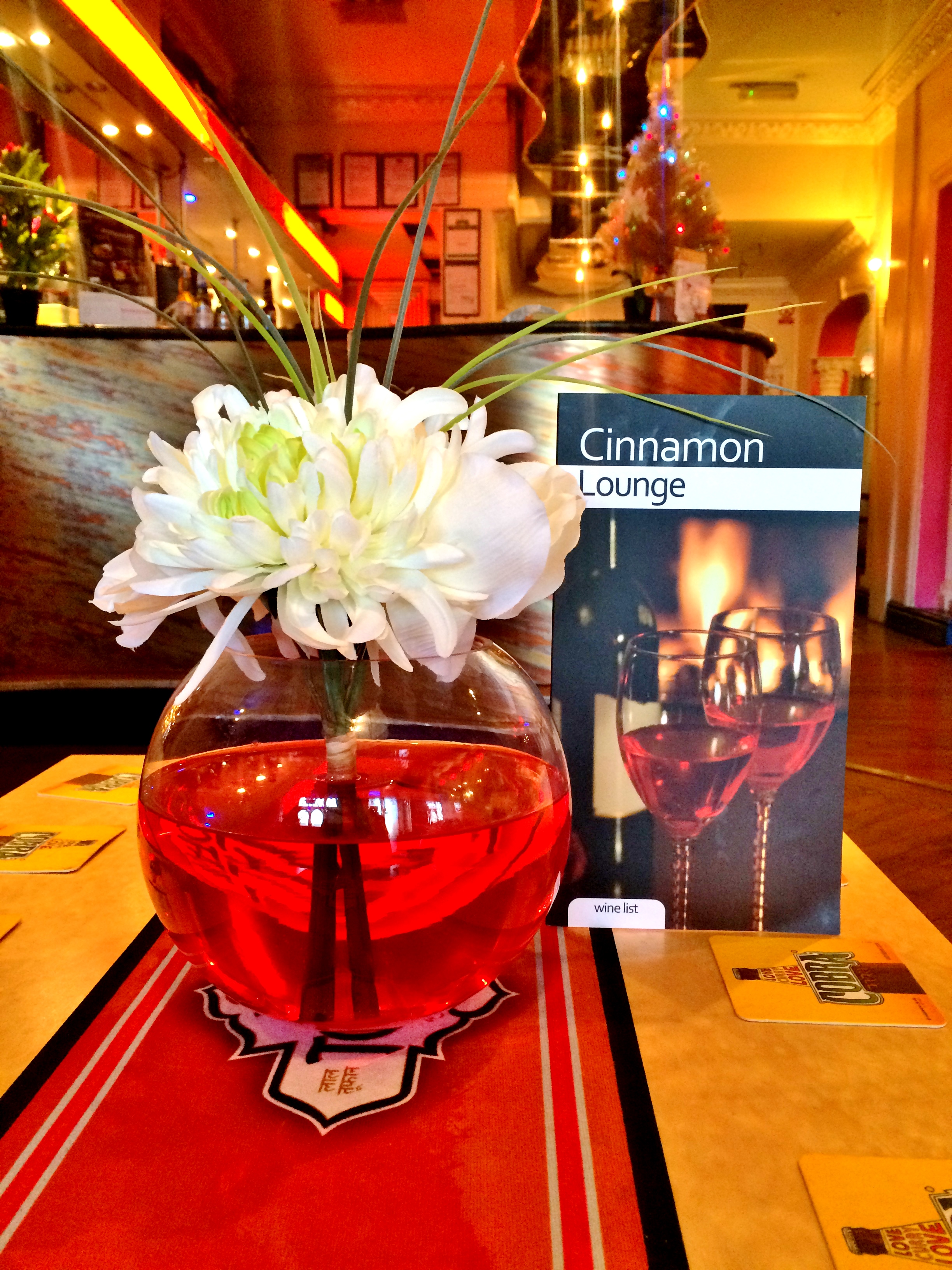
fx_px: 1063
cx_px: 476
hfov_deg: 48.2
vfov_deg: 61.7
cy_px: 635
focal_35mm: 29
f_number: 2.2
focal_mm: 4.15
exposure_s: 1/30
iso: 250
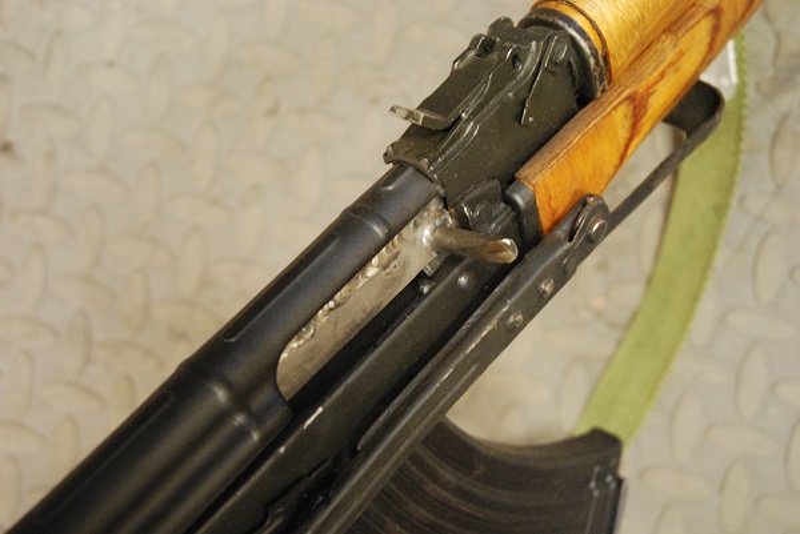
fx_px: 1468
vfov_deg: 20.6
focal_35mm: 66
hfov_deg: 30.5
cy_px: 267
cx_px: 400
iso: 1600
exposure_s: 1/15
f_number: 4.5
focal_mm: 44
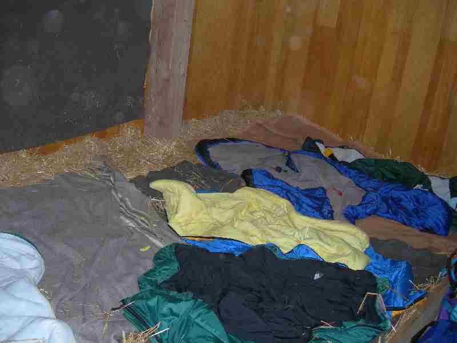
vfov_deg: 37.7
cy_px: 172
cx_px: 228
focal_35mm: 38
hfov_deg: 49.0
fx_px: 502
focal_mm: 7.8
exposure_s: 1/60.1
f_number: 2.8
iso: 136
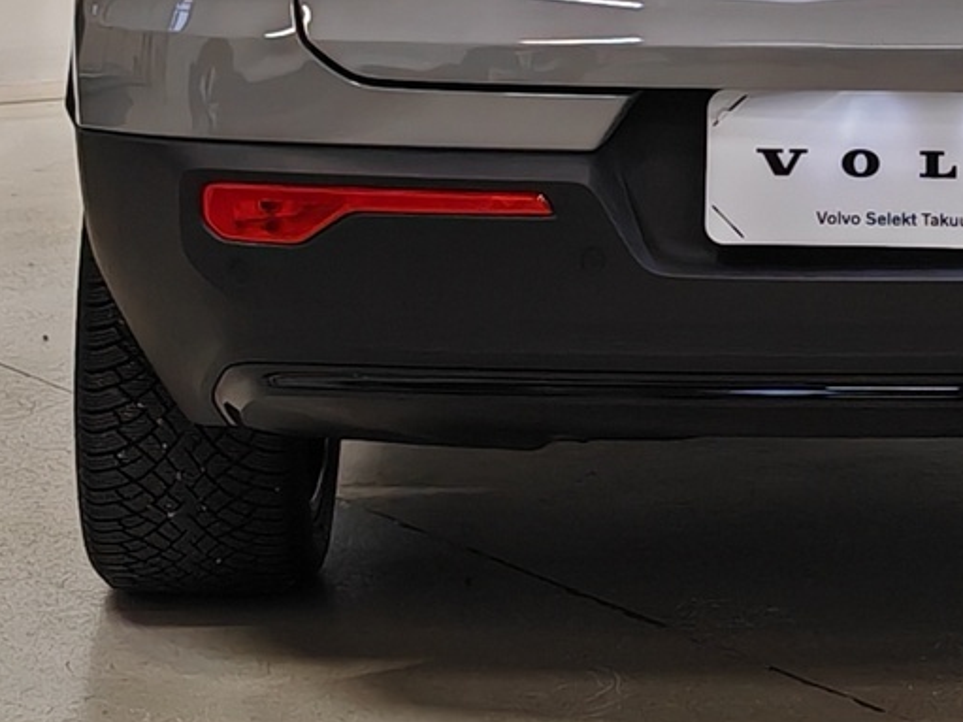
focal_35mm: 141
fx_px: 3922
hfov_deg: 13.9
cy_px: -83
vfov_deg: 10.4
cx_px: 886
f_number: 1.6
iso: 80
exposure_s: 1/100
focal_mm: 5.4
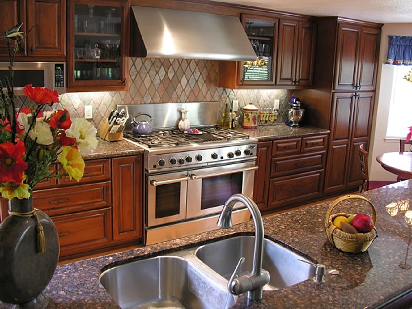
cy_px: 154
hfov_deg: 52.6
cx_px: 206
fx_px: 417
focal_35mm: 35
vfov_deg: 40.7
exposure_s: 1/4.7
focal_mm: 8.9
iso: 50
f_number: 2.8
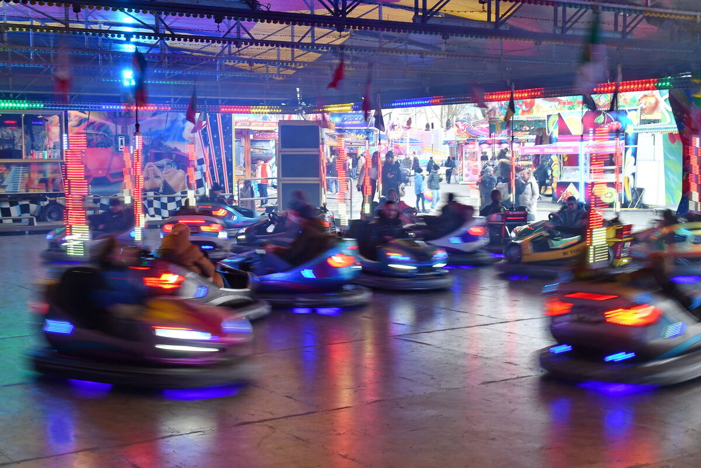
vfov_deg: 25.1
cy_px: 234
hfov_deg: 36.9
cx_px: 350
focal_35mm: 54
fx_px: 1051
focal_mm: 36
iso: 800
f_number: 16
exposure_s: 1/10
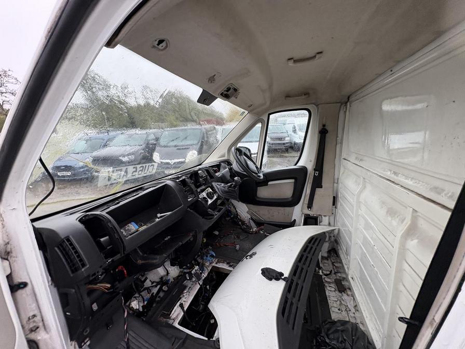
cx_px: 232
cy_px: 174
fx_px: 188
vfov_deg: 85.7
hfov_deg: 102.1
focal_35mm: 14
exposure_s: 1/99
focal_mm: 2.22
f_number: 2.2
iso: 160
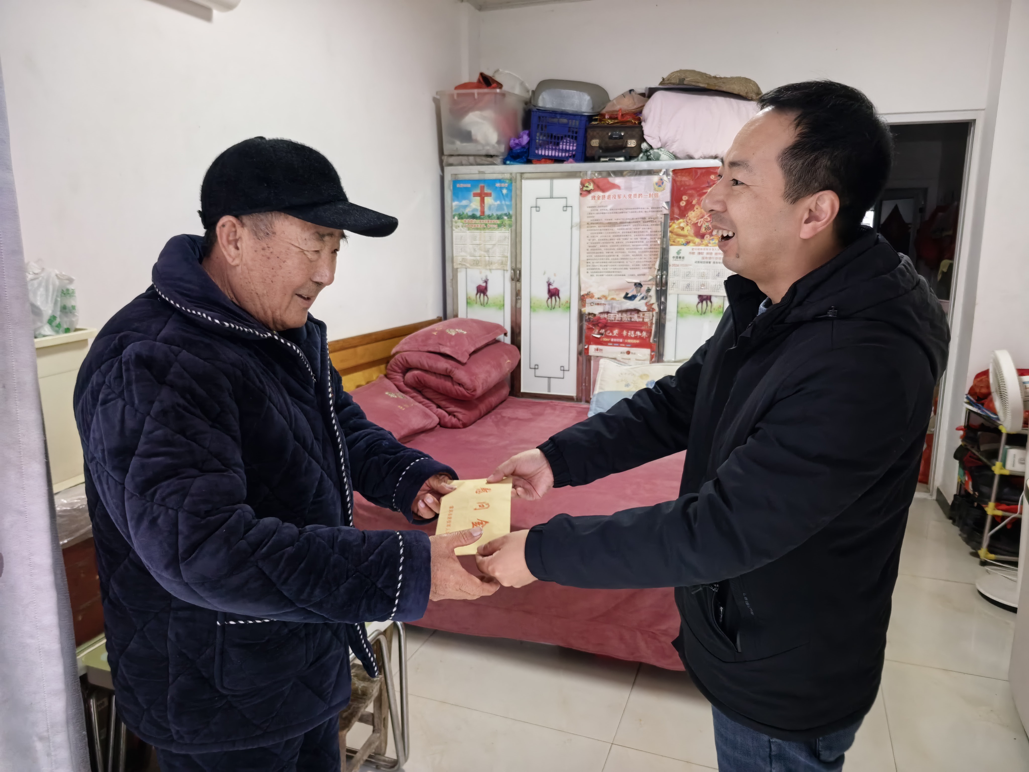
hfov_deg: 71.6
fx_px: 713
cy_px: 386
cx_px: 514
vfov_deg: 56.8
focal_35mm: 24
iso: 320
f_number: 1.4
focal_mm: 5.75
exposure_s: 1/50
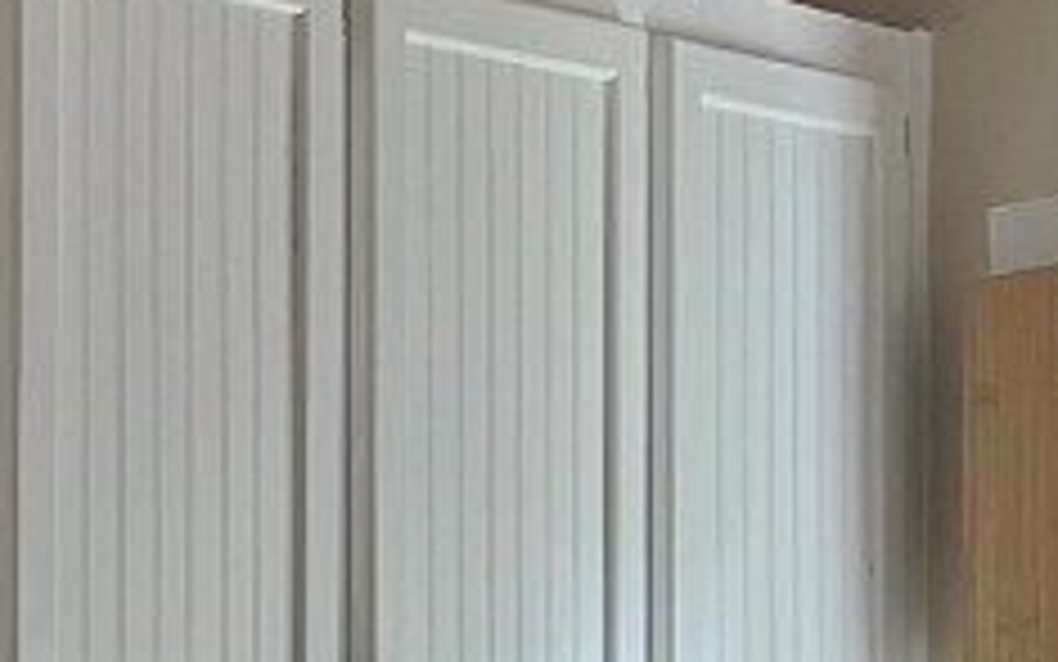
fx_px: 3461
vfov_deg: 10.4
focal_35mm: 120
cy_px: 1121
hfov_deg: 14.7
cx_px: -963
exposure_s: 1/60
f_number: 1.5
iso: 200
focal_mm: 5.7
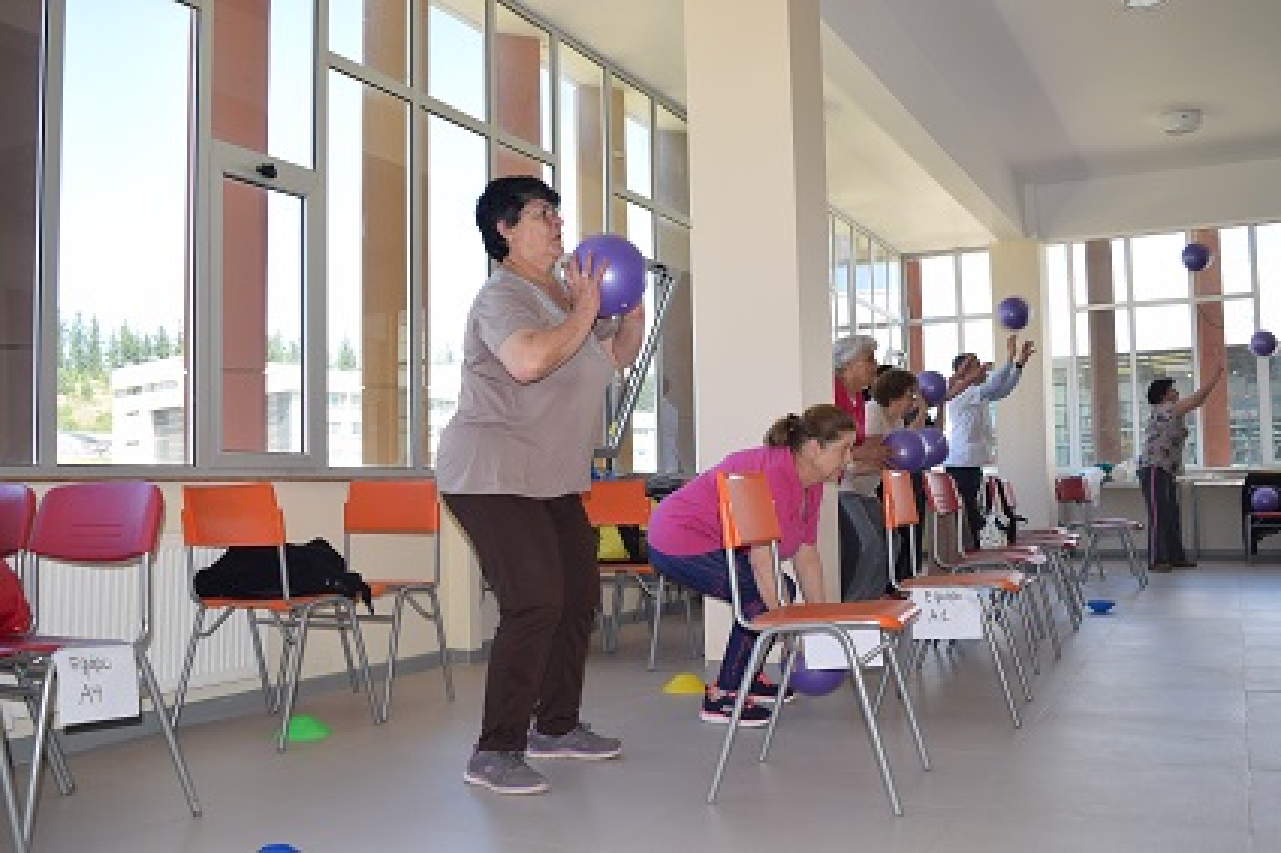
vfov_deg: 39.9
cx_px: 640
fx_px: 1174
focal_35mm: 33
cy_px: 426
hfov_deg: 57.2
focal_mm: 22
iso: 160
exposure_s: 1/125
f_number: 5.6
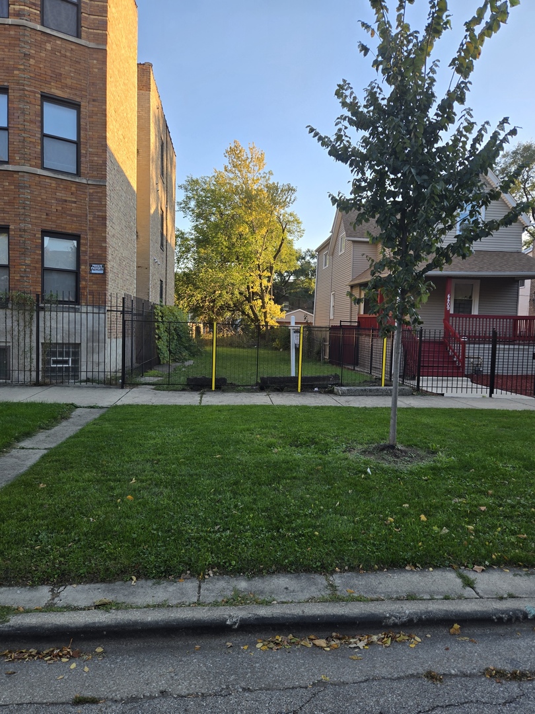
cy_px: 357
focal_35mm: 23
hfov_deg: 58.9
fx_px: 474
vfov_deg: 73.9
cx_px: 268
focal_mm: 5.4
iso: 25
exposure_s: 1/463
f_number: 1.8
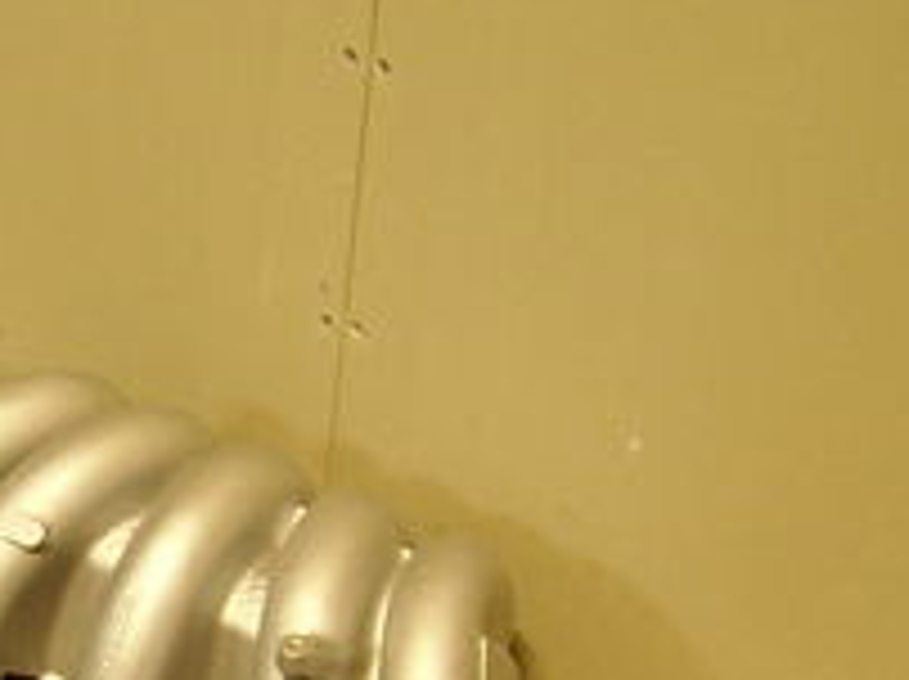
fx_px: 2911
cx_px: -148
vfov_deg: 13.2
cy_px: 666
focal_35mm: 111
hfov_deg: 17.0
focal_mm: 5.95
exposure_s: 1/2
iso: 100
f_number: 2.8
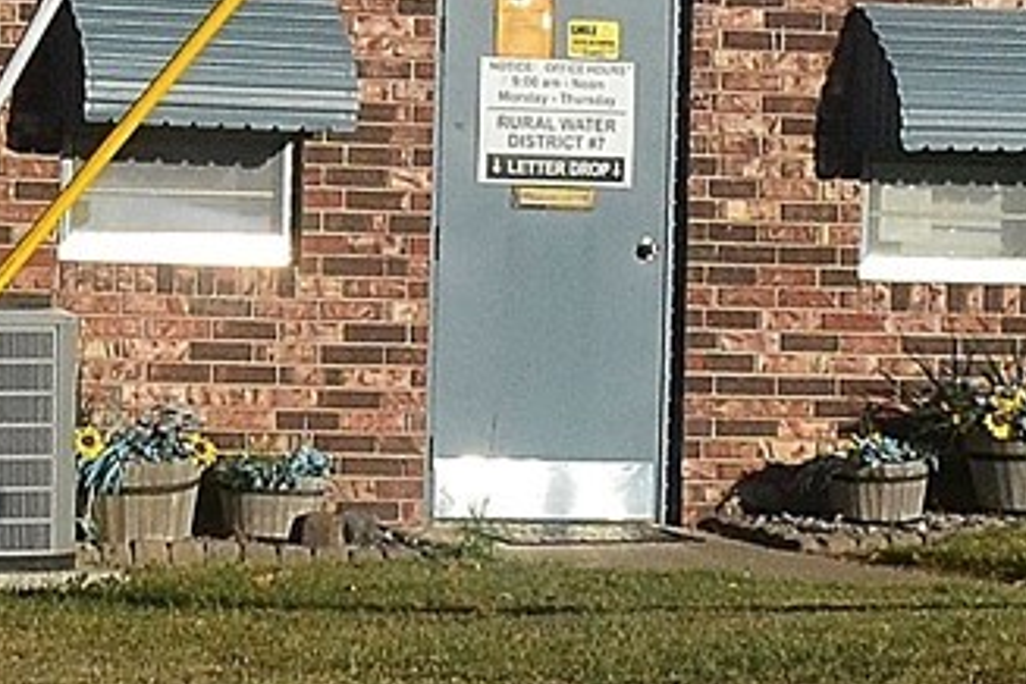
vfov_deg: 8.1
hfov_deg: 12.0
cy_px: -215
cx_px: -119
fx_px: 4788
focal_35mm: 168
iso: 800
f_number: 13
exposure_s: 1/800
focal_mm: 18
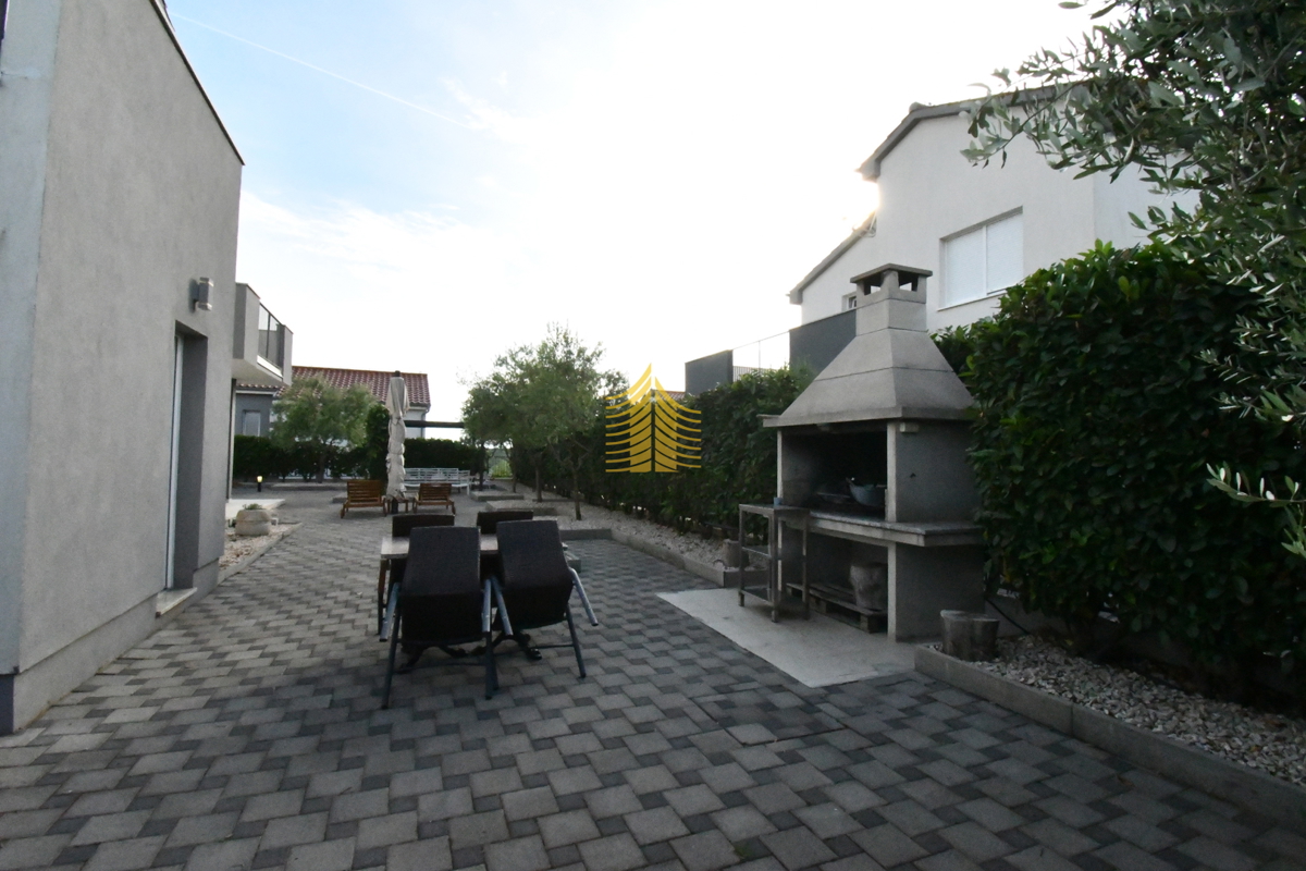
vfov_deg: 73.7
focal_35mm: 16
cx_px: 653
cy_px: 436
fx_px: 580
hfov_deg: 96.7
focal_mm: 11
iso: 16000
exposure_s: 1/2000
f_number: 22
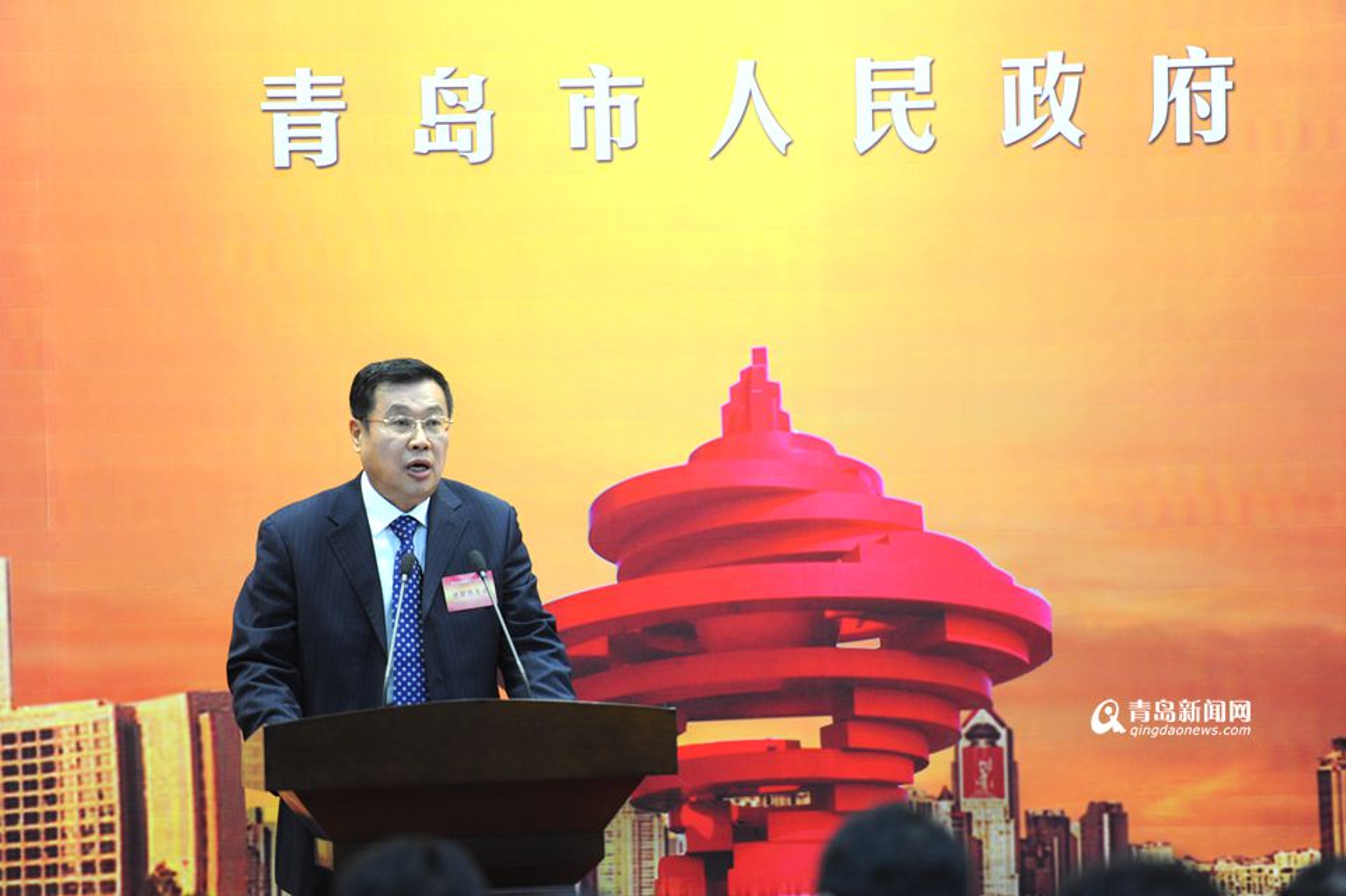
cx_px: 673
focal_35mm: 200
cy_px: 448
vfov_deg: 6.9
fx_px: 7474
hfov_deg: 10.3
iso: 1600
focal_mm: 200
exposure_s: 1/160
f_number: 2.8
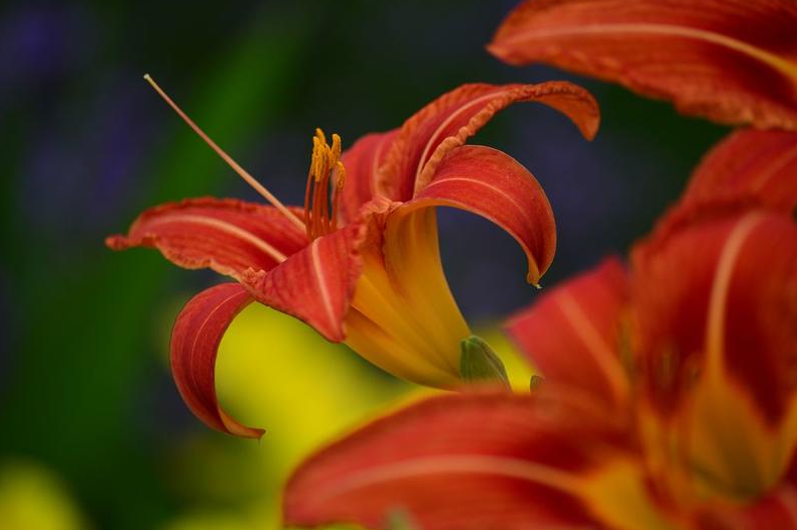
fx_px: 6039
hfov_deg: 7.6
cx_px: 401
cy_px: 265
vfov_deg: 5.0
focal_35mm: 273
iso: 100
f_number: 5.6
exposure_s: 1/250
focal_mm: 180
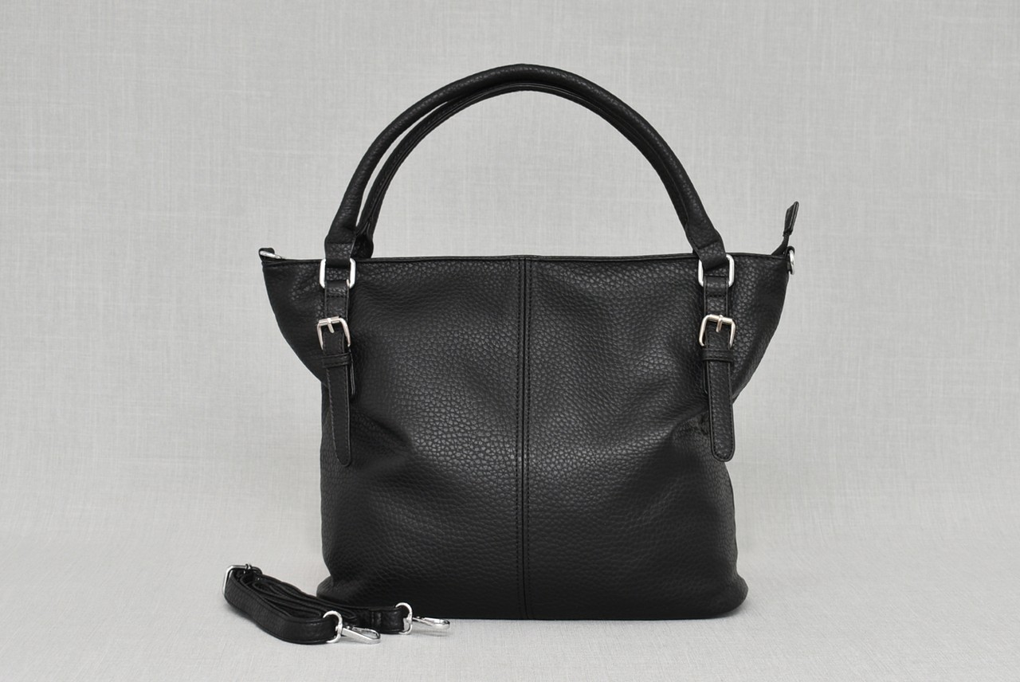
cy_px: 341
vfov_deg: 23.8
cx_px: 510
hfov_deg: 35.0
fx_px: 1616
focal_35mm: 57
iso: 100
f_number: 5.6
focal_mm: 38
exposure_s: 1/60
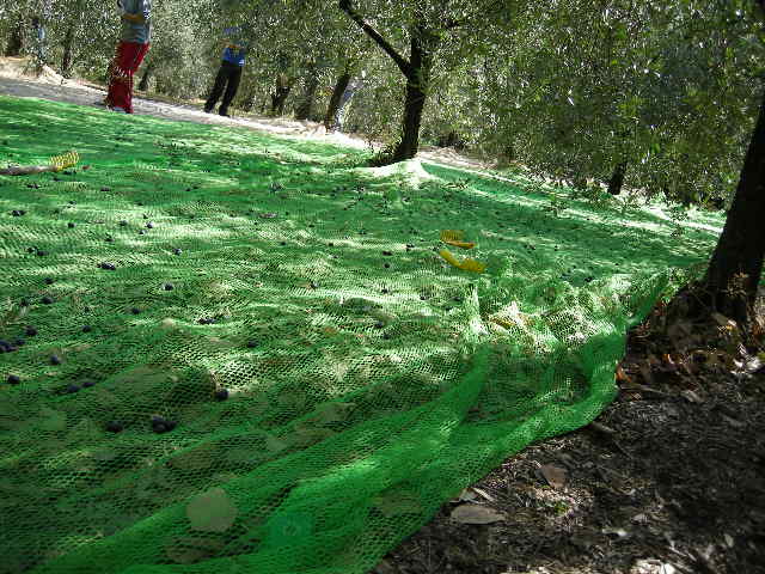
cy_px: 287
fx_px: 796
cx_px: 382
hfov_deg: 51.4
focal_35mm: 36
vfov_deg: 39.7
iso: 64
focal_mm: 7.5
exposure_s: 1/150
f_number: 2.7
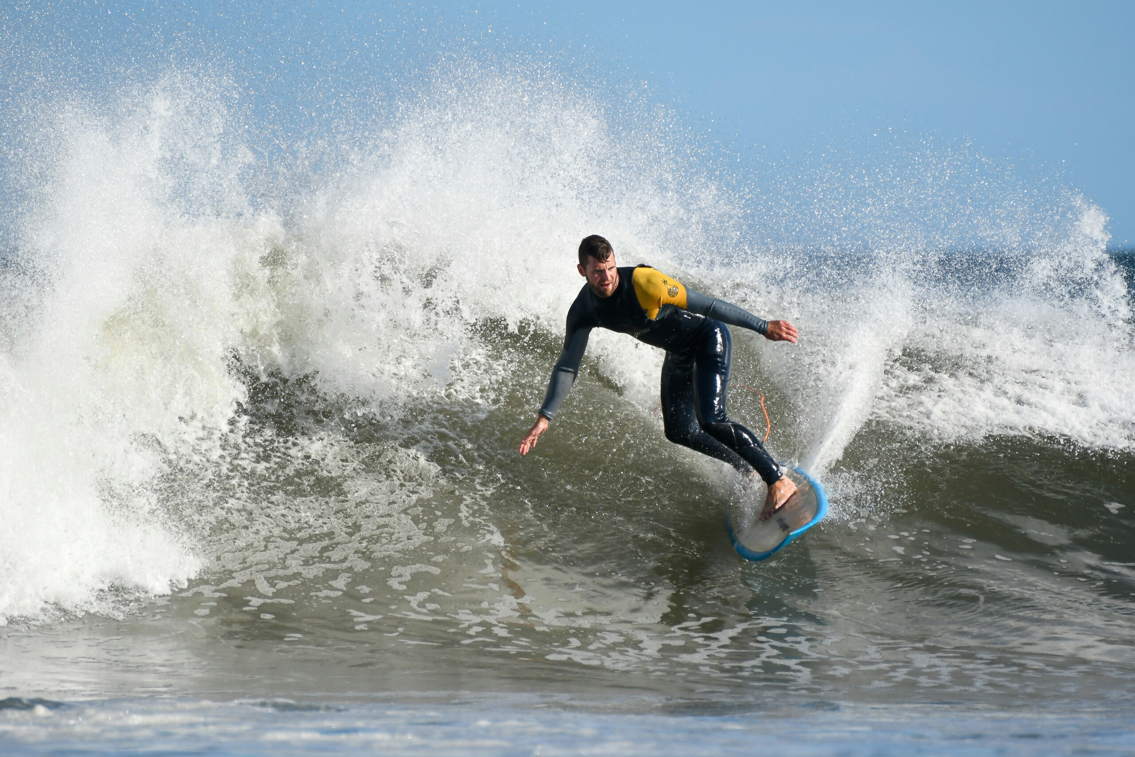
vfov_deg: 1.8
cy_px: 378
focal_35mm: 750
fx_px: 23645
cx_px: 568
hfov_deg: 2.7
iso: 720
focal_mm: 500
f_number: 5.6
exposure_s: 1/4000
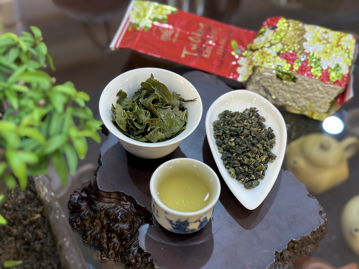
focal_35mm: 48
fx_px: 498
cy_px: 134
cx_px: 180
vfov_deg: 30.3
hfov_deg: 39.7
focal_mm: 6.86
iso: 200
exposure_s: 1/50
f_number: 1.78
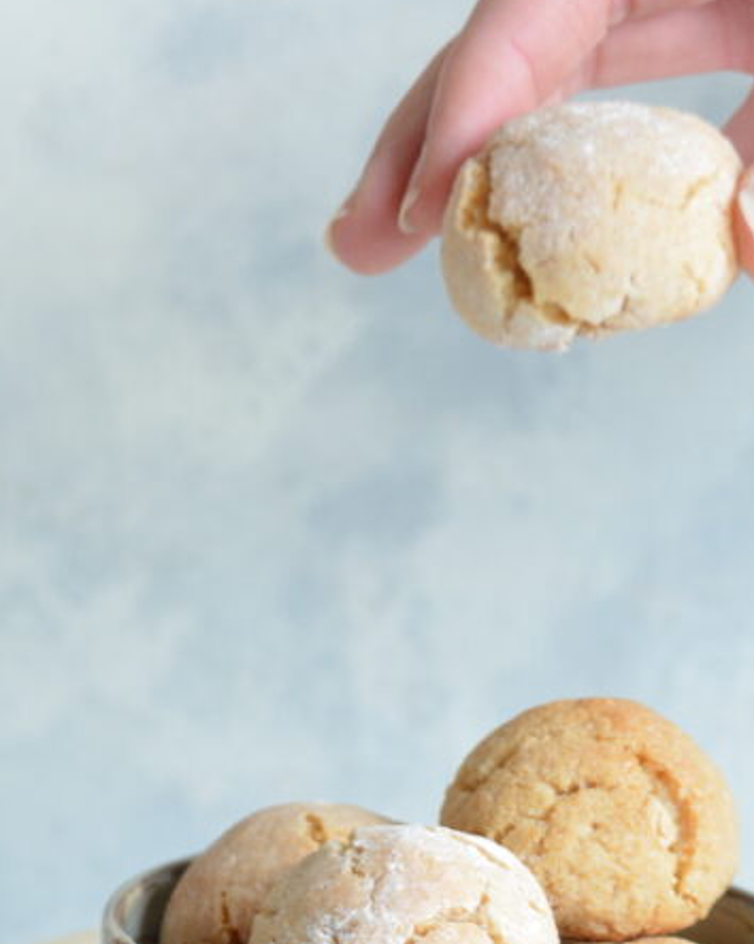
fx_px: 9549
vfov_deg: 5.6
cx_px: 165
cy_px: 857
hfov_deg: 4.5
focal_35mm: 342
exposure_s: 1/2
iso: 200
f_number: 6.3
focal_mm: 105
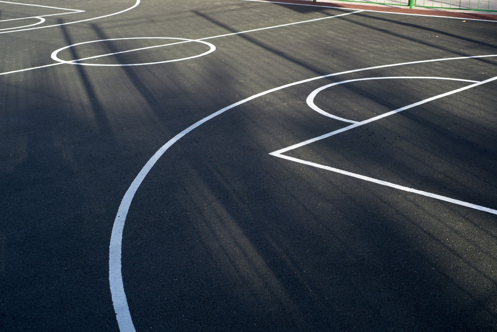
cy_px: 166
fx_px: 690
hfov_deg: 39.6
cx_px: 248
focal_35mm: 50
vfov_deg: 27.0
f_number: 9
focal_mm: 50
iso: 100
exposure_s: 1/100
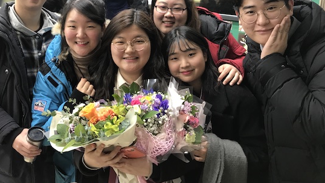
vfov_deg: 34.3
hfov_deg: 57.9
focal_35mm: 34
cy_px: 57
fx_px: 293
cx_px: 144
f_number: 1.8
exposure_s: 1/17
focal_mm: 3.99
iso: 40
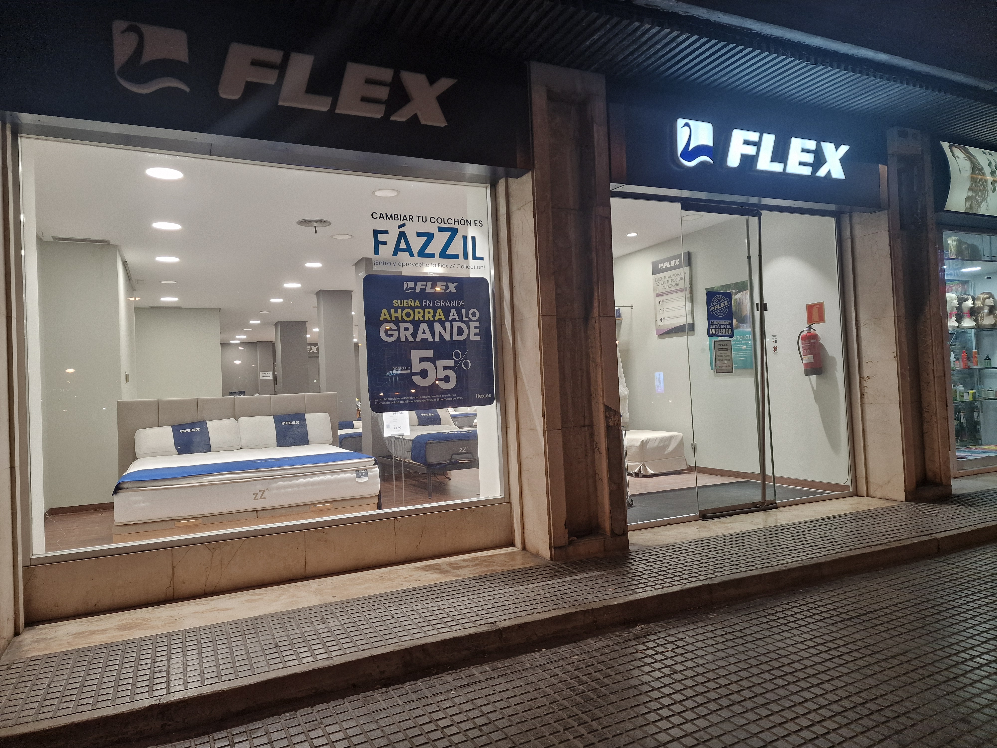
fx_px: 662
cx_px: 498
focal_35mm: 23
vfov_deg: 58.9
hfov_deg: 73.9
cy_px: 374
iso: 200
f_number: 1.8
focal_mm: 6.4
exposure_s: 1/100
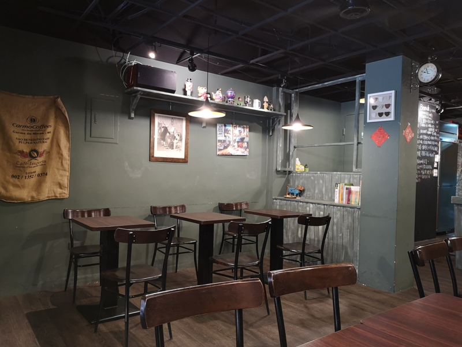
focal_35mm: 27
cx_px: 231
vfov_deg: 51.4
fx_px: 360
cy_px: 174
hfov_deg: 65.3
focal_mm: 3.95
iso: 400
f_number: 1.8
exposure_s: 1/33.3
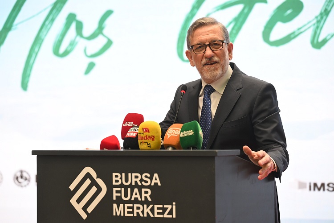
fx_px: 1067
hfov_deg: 17.8
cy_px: 112
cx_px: 167
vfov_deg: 11.9
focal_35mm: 115
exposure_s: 1/250
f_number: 3.5
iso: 640
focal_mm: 115
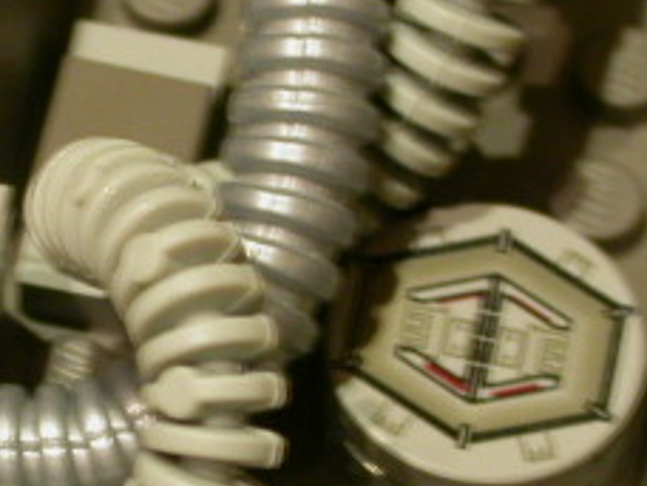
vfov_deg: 4.7
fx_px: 5888
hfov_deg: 6.3
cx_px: 34
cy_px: 369
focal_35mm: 315
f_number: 4.2
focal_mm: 23.3
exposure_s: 1/6
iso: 100
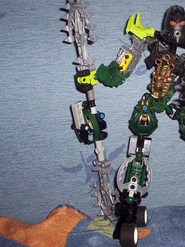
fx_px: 449
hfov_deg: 22.6
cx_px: 173
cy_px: 113
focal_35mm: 63
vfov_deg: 30.7
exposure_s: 1/60
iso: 140
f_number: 4.5
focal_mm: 4.99
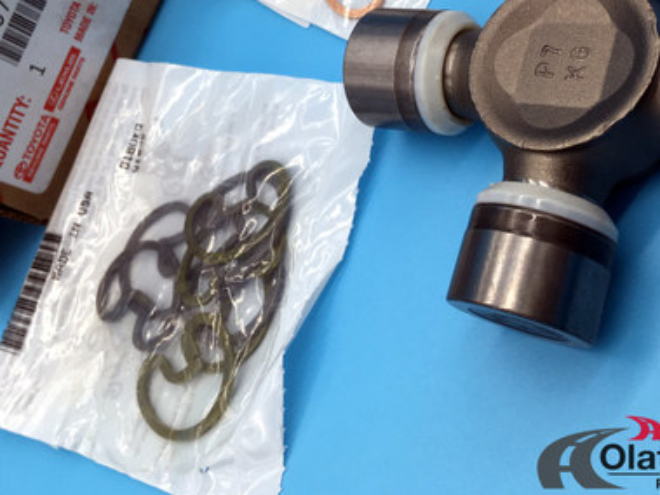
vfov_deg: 29.0
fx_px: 934
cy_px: 98
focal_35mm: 49
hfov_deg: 38.9
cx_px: 334
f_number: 2.2
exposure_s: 1/120
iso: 40
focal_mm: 4.15
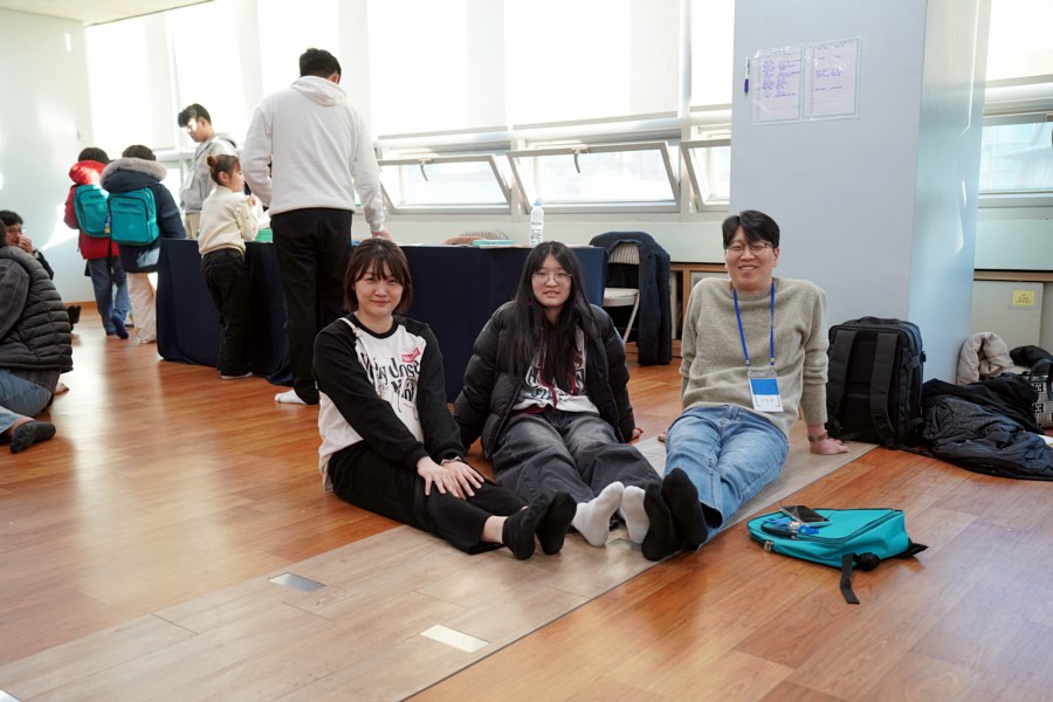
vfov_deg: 37.9
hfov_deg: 54.4
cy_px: 351
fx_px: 1024
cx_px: 526
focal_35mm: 35
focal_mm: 35
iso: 1600
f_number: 4
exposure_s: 1/160
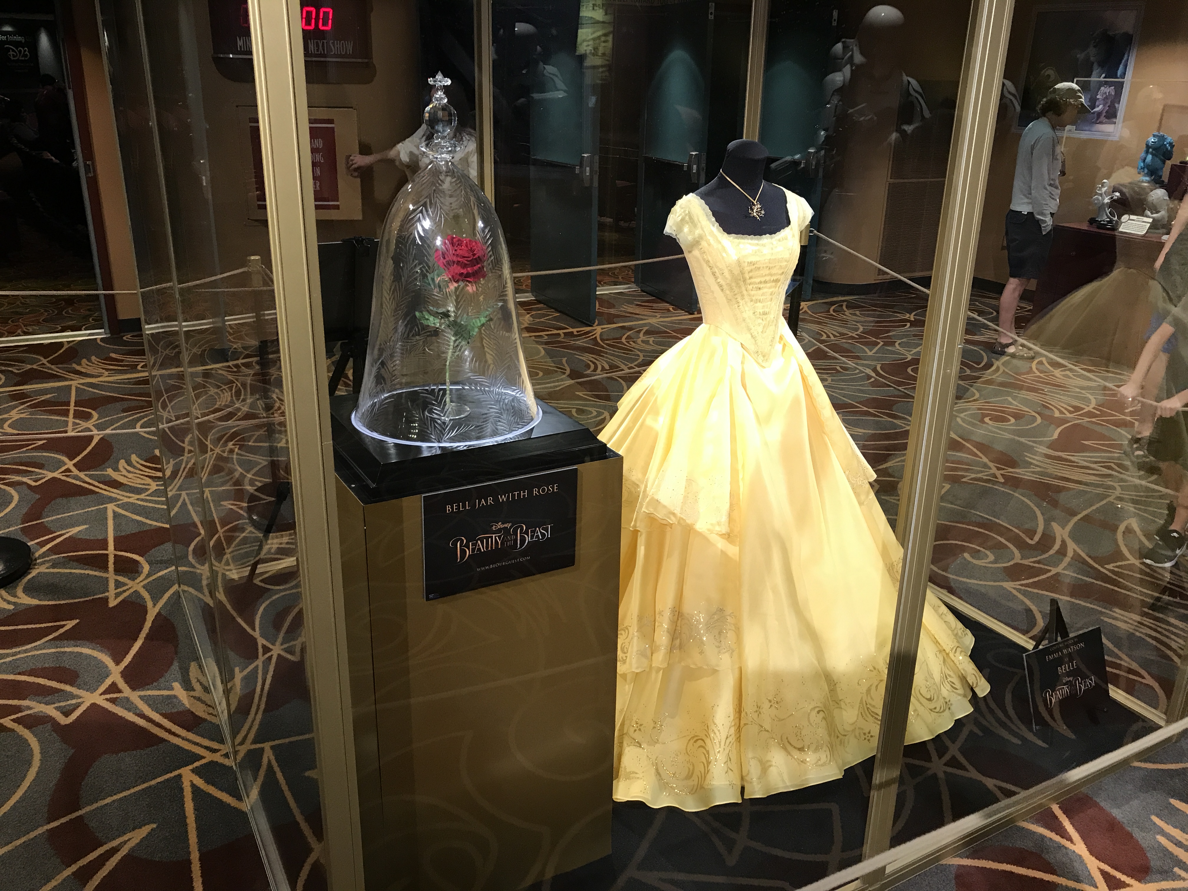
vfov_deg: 49.7
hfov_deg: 63.4
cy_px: 446
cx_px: 594
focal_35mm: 28
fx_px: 961
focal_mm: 3.99
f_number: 1.8
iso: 50
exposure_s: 1/15
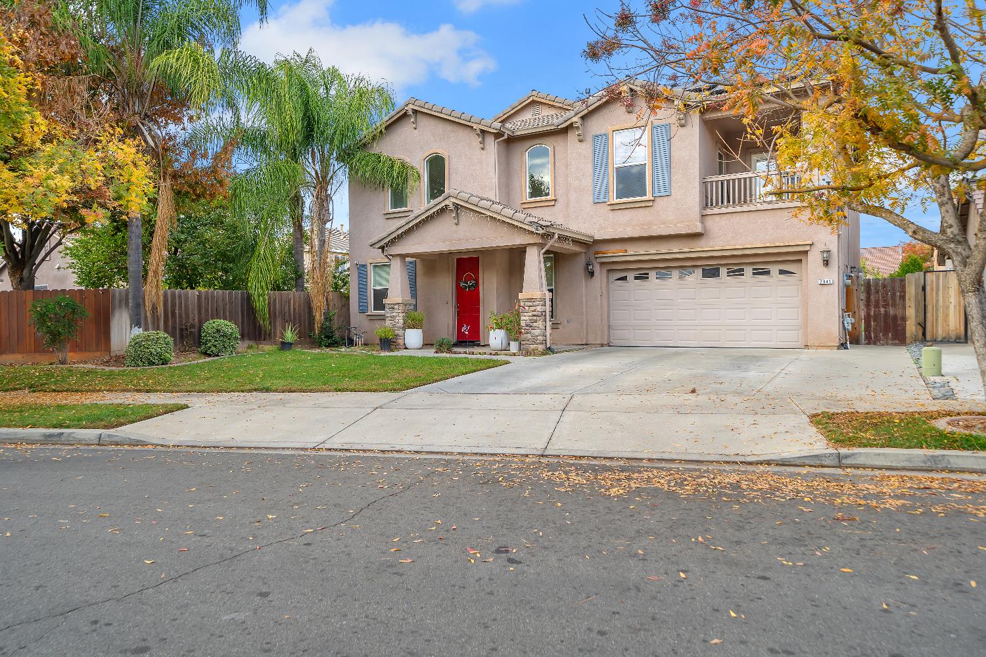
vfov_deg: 53.1
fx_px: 657
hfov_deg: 73.7
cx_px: 493
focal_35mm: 24
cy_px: 328
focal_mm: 24
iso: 100
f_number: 5.6
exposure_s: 1/80
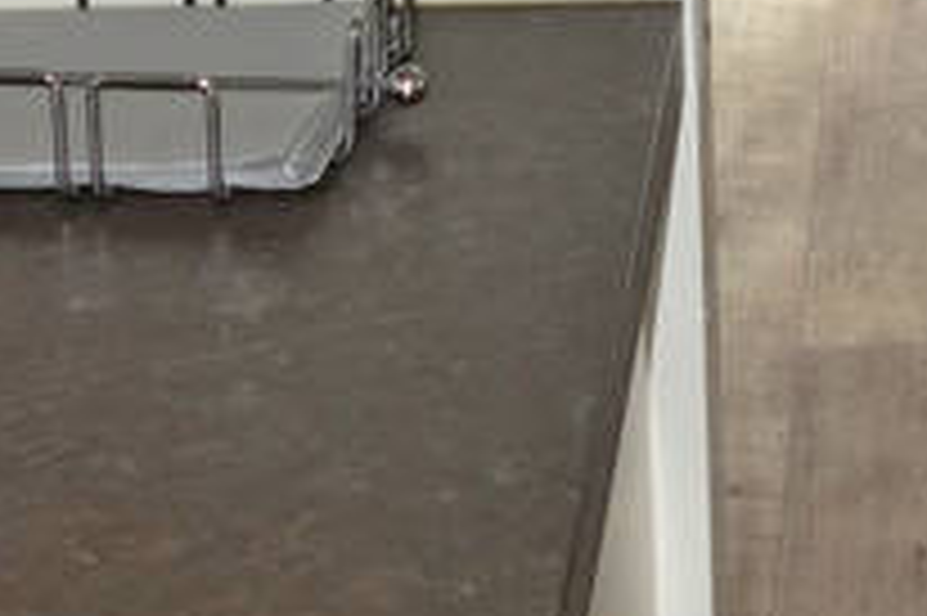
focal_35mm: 174
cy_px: -384
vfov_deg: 7.7
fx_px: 4477
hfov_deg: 11.6
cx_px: 1107
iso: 125
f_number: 5.6
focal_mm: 10.4
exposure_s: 1/100
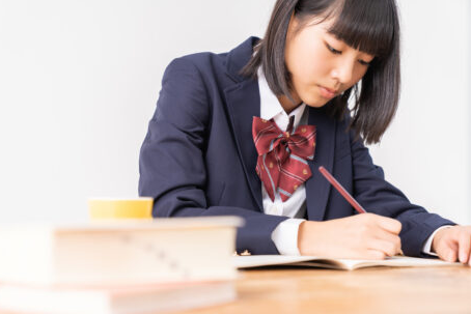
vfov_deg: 18.4
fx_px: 968
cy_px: 165
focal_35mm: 74
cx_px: 226
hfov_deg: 27.3
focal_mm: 70
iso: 100
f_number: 3.5
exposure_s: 1/125
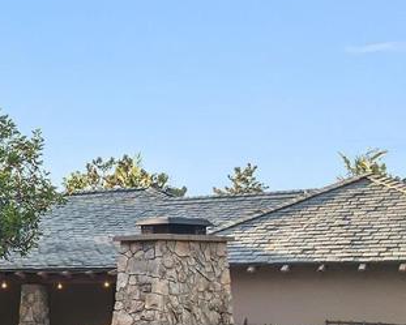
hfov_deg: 20.0
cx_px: -261
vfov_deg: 19.6
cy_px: 292
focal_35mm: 77
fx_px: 926
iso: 100
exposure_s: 1/25
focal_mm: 12.29
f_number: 4
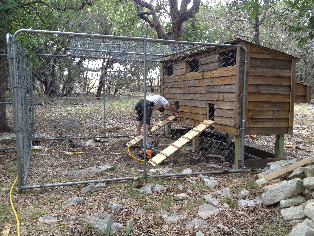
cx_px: 157
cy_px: 118
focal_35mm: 35
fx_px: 317
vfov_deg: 40.7
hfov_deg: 52.6
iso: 80
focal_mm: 4.28
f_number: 2.4
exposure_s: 1/120
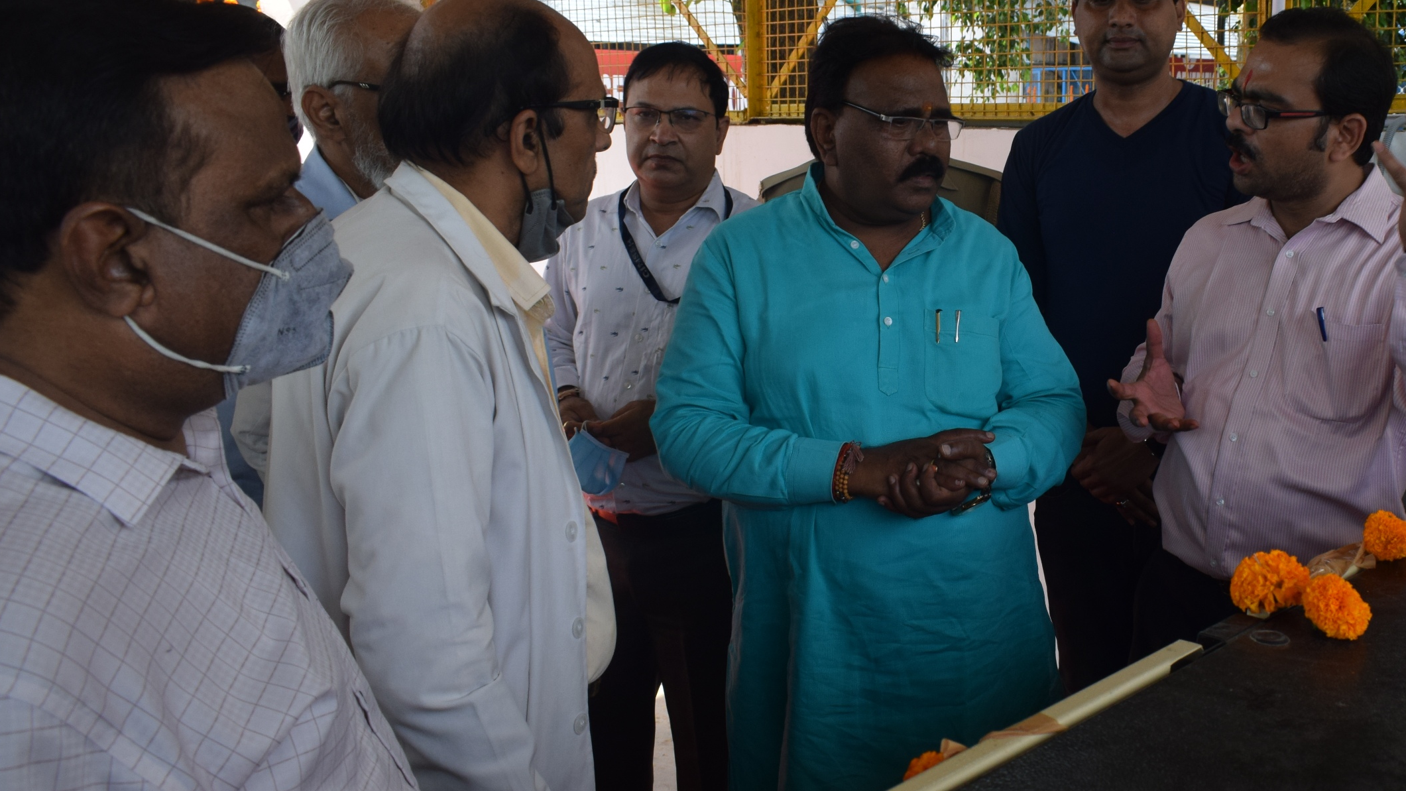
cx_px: 985
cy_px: 366
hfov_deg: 49.2
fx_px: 1491
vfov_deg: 29.7
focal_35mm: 40
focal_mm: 18
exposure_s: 1/200
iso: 400
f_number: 7.1
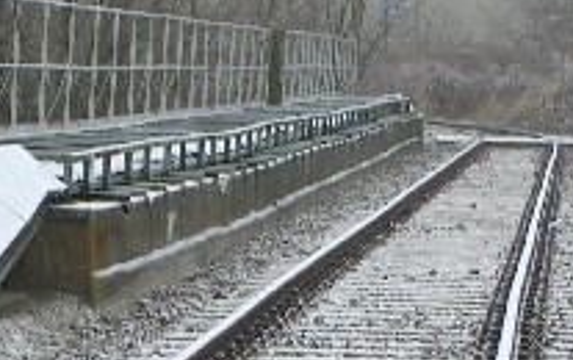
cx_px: 442
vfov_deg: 4.7
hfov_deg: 7.4
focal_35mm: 283
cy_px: 226
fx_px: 4425
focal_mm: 19.7
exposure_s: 1/100
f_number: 4.8
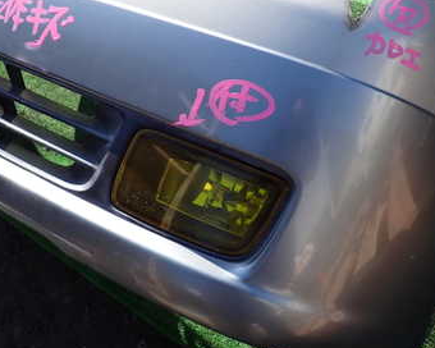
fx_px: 554
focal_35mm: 43
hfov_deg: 42.9
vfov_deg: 34.5
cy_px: 110
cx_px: 224
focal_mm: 4.5
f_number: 2.8
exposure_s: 1/640
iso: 100
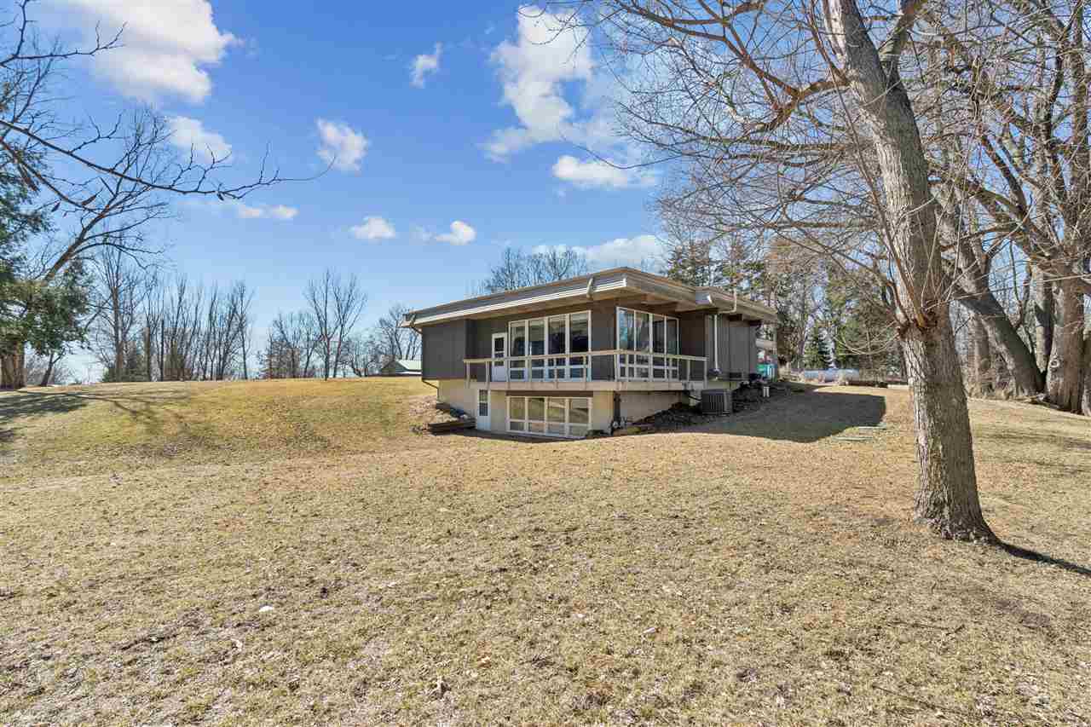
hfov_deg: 96.7
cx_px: 546
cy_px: 364
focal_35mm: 16
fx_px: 485
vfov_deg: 73.7
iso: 800
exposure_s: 1/2500
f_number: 8
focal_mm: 16
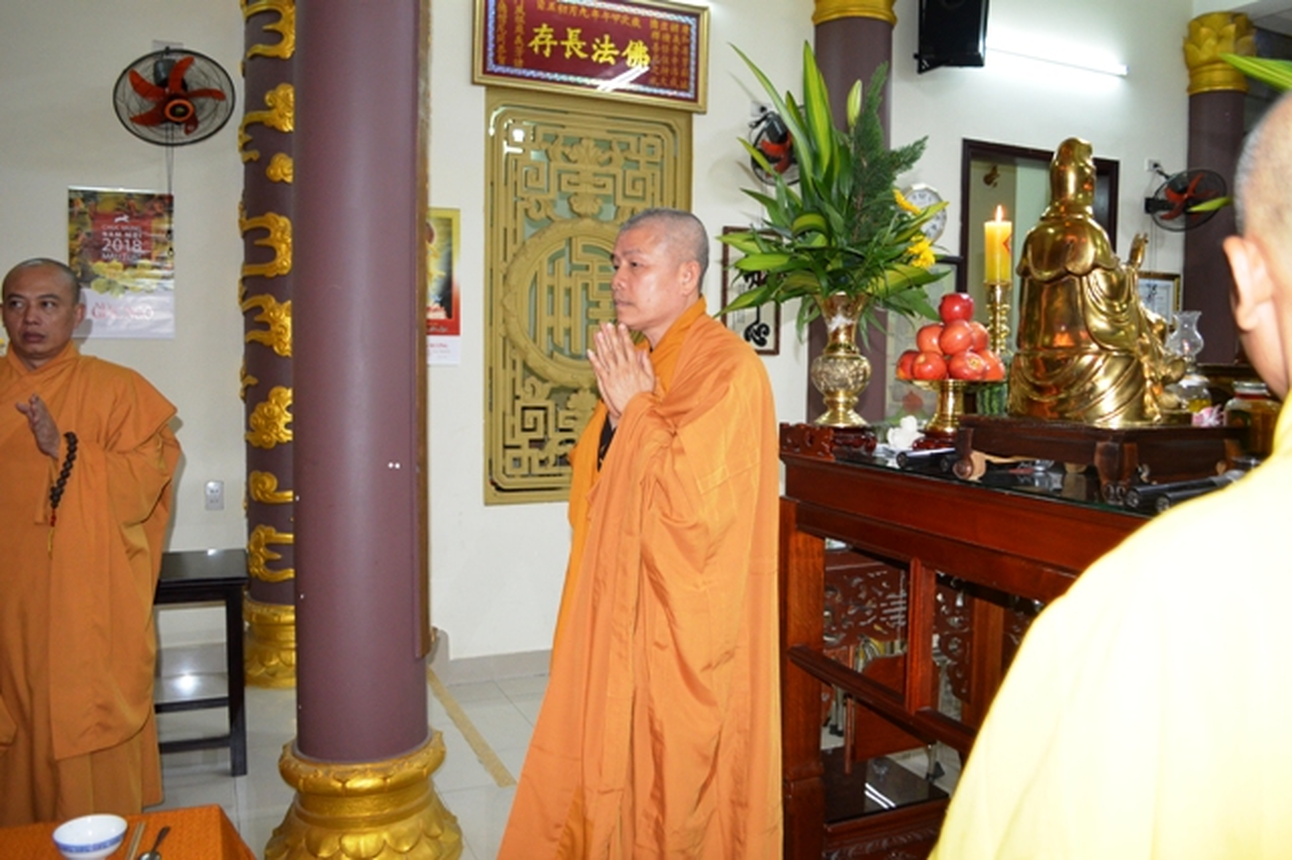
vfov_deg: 47.9
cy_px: 430
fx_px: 968
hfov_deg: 67.4
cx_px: 646
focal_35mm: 27
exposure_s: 1/60
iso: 1100
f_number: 3.5
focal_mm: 18
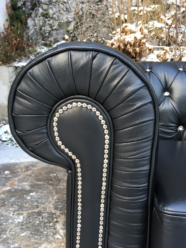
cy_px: 124
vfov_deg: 61.7
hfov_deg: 48.2
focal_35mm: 29
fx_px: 208
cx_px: 93
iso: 25
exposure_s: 1/33
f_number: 2.2
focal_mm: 4.15
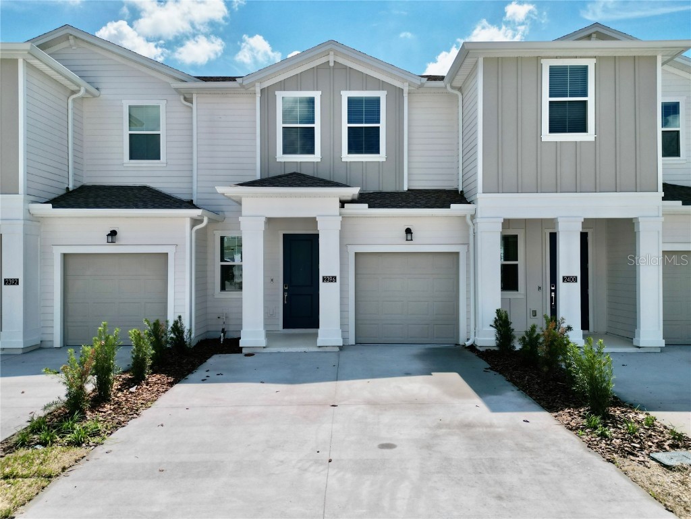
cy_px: 260
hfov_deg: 71.6
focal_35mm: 24
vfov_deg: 56.8
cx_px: 346
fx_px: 479
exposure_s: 1/5000
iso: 130
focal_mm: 6.72
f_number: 1.7
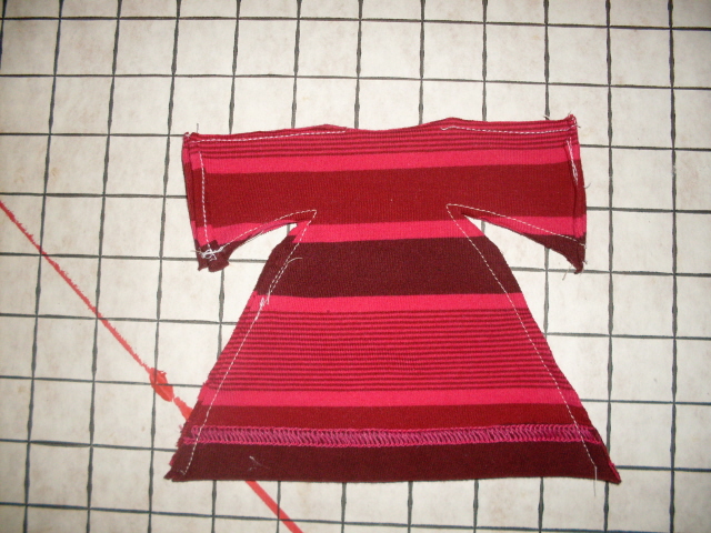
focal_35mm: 38
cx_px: 356
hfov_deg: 49.0
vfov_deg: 37.7
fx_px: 781
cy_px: 266
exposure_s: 1/45
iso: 100
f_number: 2.8
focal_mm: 6.3
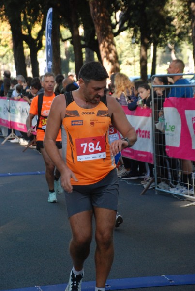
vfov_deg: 16.0
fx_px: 1031
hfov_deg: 10.8
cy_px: 146
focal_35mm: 128
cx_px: 98
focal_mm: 85
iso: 1000
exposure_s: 1/320
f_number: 5.6
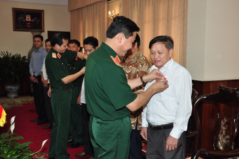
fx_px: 318
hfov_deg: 41.2
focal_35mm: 48
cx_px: 120
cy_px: 80
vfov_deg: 28.0
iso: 500
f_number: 9
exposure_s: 1/50
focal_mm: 32
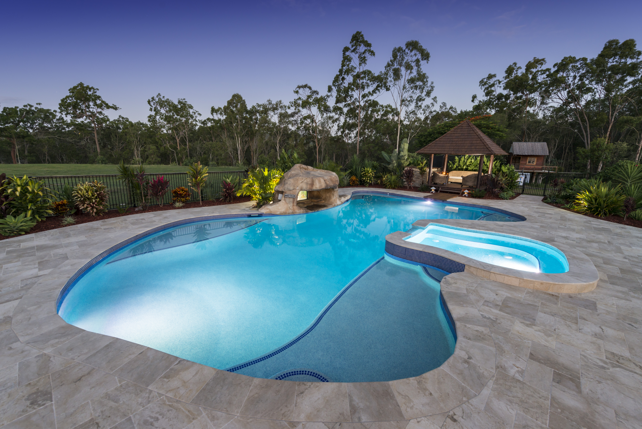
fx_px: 268
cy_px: 214
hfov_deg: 100.4
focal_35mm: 15
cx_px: 321
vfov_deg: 77.4
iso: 400
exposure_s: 2.5
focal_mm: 15
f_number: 7.1
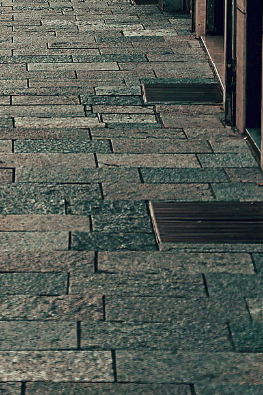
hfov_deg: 7.3
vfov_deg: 10.6
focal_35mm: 186
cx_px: -67
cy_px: -248
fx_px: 2038
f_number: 4
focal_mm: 47
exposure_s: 1/100
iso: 200
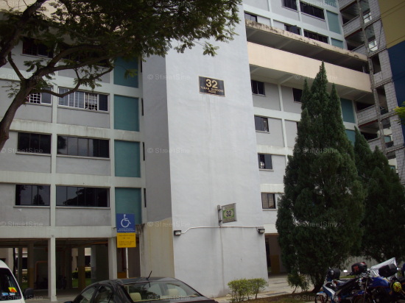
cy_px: 152
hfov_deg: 50.2
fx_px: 433
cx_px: 202
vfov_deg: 38.6
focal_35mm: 37
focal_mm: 6.2
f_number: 5.6
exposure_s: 1/200
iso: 80
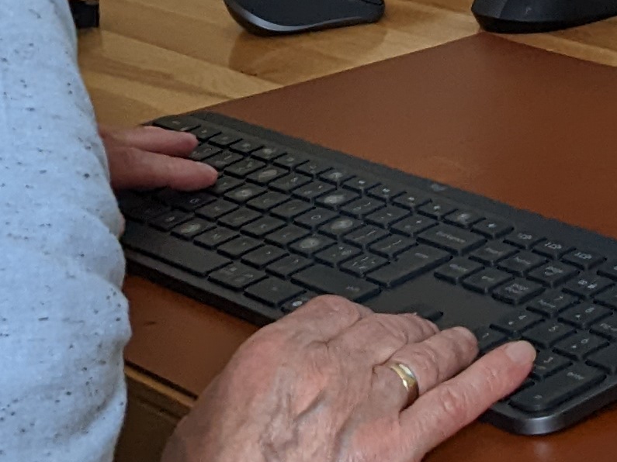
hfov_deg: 14.3
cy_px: -169
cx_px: 472
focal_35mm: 137
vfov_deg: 10.5
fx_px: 2442
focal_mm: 4.38
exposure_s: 1/120
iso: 328
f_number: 1.73
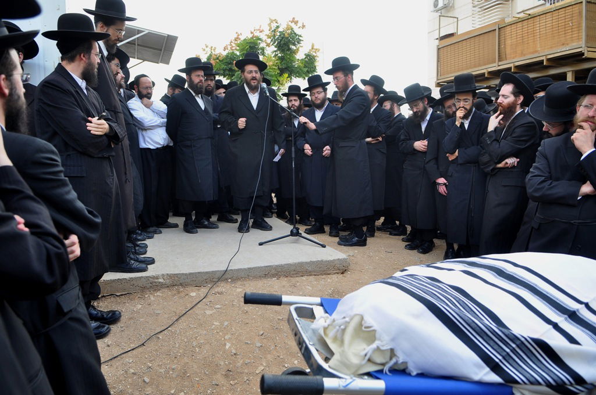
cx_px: 298
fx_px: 422
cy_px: 198
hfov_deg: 70.5
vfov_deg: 50.3
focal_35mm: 26
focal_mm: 17
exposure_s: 1/250
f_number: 4.5
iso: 200
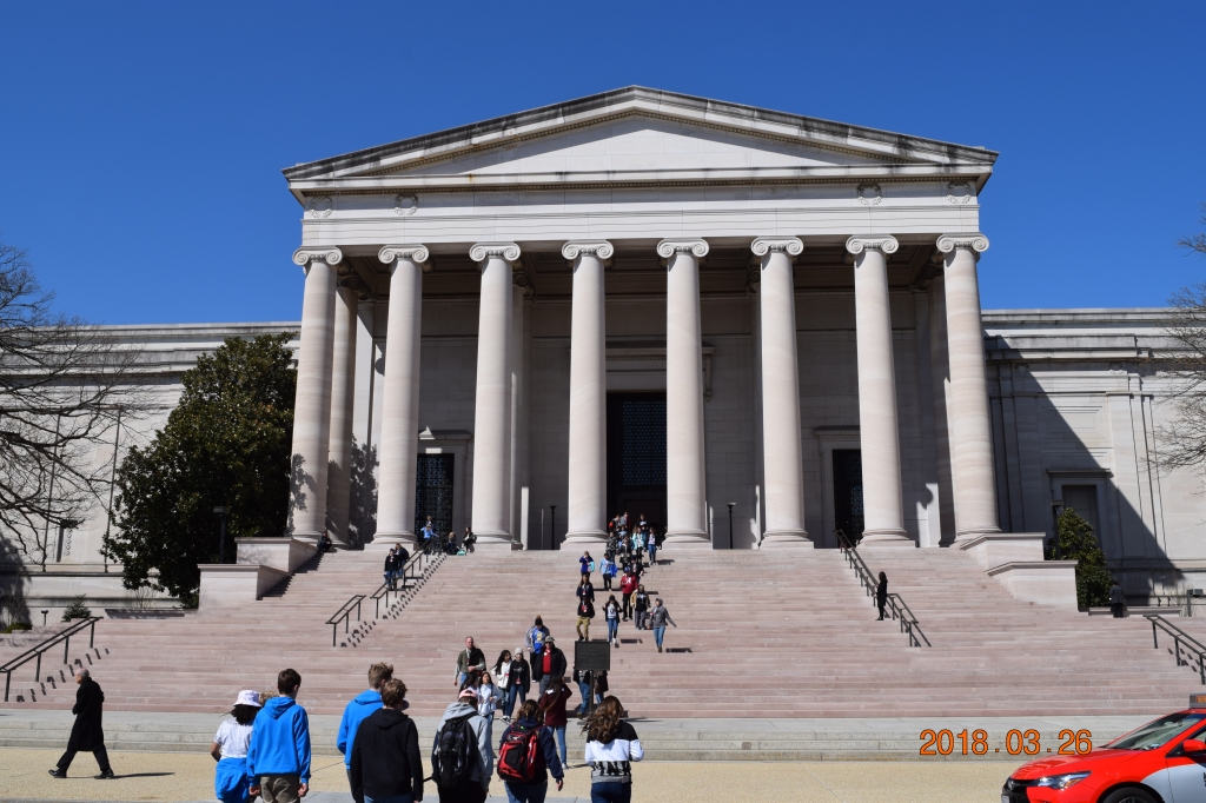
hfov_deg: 55.1
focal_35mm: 34
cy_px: 402
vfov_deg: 38.3
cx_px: 603
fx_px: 1155
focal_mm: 23
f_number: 10
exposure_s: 1/400
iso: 200
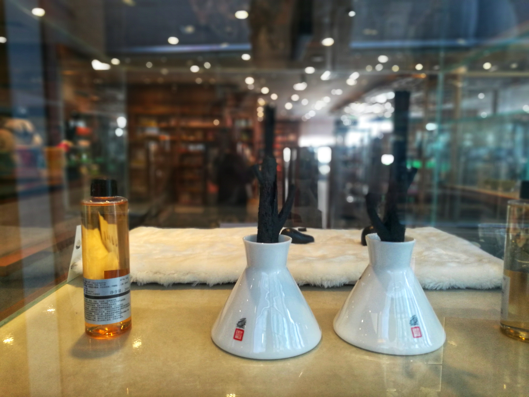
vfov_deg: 51.4
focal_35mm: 27
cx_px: 264
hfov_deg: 65.3
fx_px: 413
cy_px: 198
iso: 200
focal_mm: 4.5
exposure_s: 1/50
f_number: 4
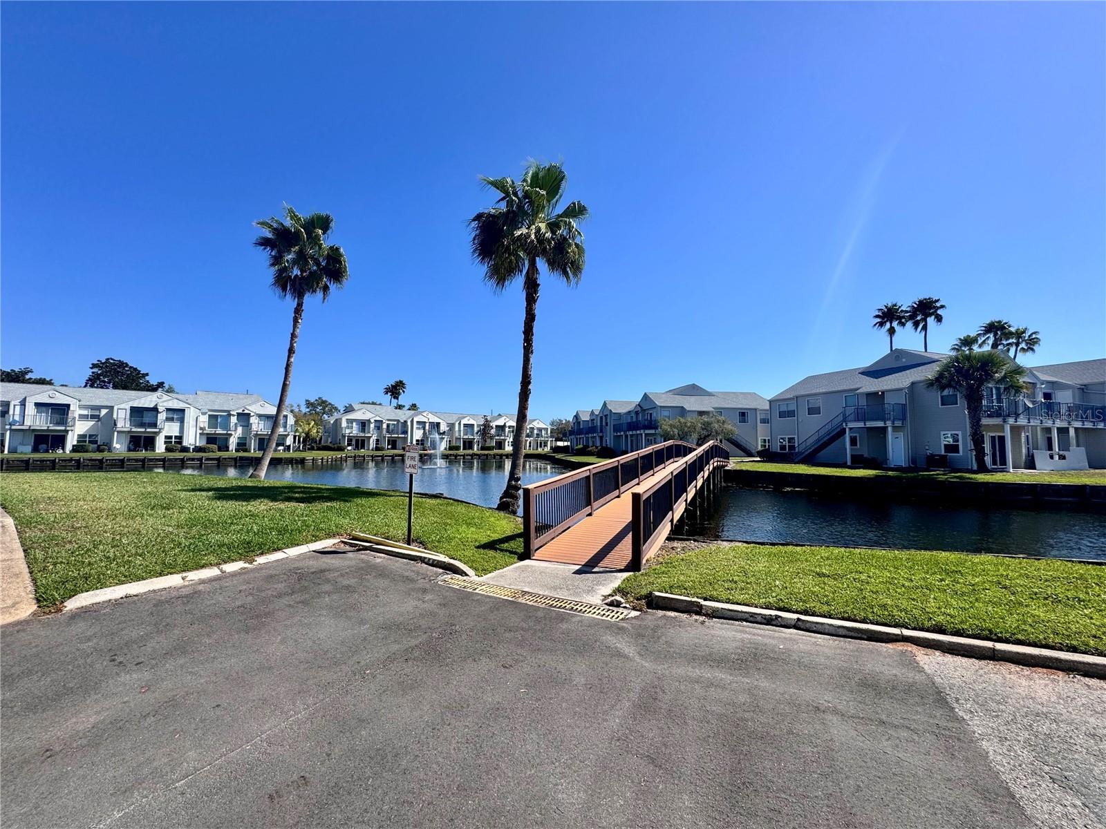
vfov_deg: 85.7
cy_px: 414
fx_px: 447
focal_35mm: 14
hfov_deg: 102.1
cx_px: 553
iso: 50
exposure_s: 1/2273
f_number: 2.2
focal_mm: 2.22
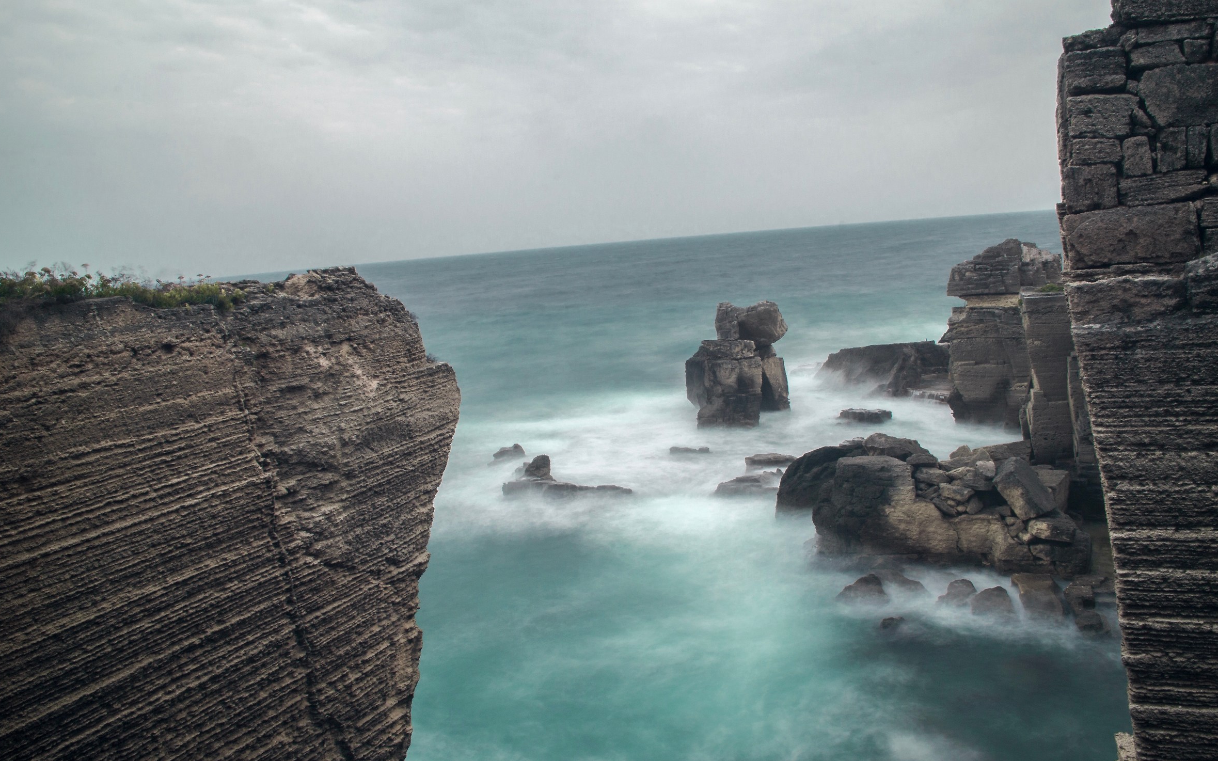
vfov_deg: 44.5
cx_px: 612
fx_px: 929
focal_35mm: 28
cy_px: 363
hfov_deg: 66.5
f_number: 22
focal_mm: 18
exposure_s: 10
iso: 100
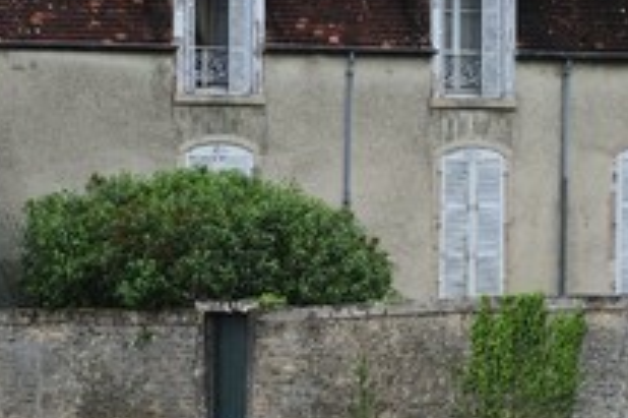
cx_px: 425
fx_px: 7111
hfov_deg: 5.1
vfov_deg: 3.4
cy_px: 183
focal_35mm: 408
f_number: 8
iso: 400
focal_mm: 200
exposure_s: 1/250
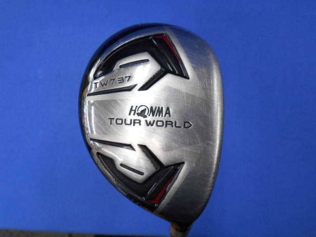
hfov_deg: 67.3
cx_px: 158
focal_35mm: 26
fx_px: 237
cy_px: 118
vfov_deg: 53.1
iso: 125
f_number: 3.2
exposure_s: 1/30
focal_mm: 4.6
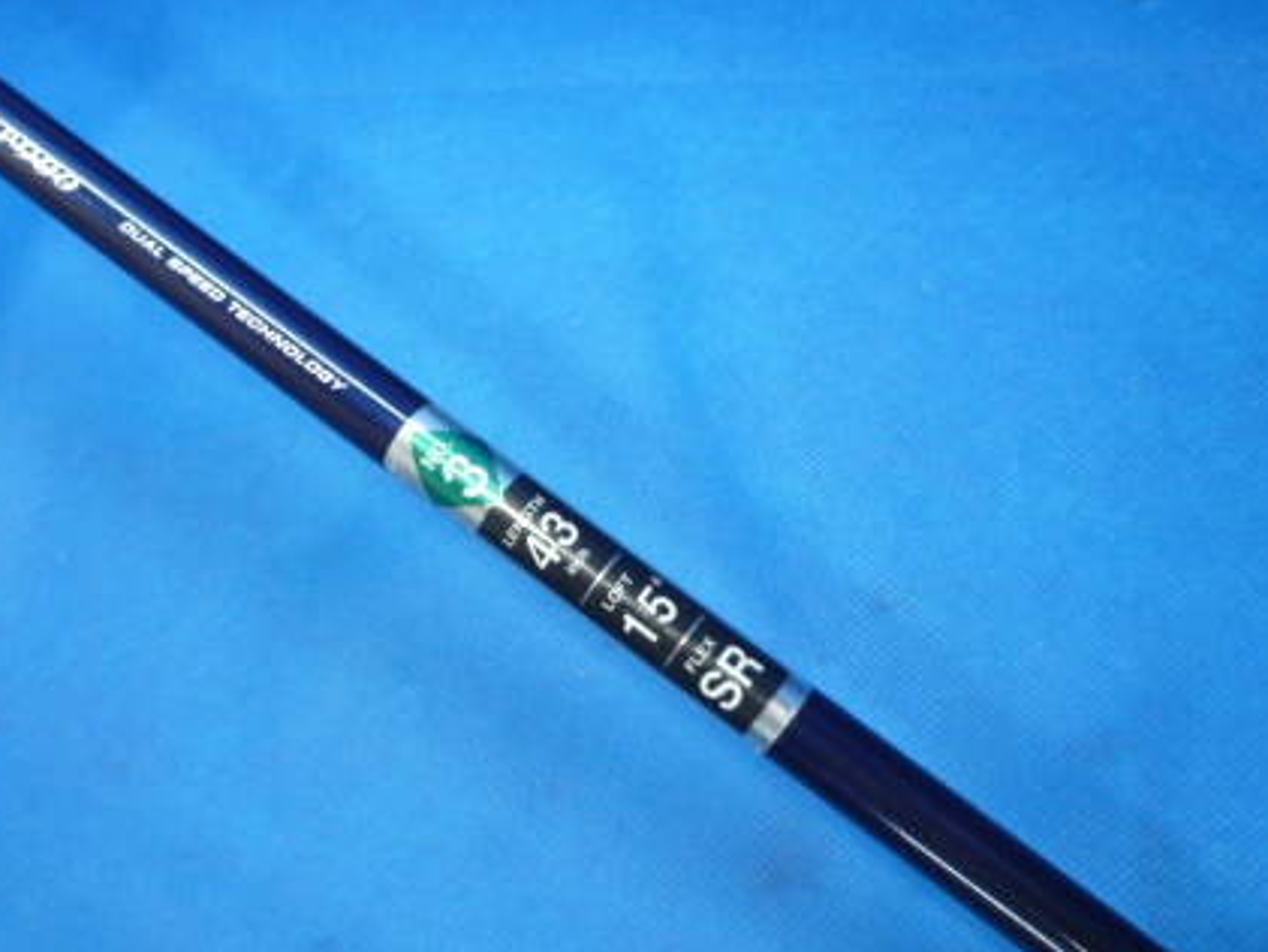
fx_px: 1392
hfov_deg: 48.3
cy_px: 449
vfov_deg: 37.7
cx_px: 440
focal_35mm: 38
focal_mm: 4.5
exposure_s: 1/30
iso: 250
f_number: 2.8
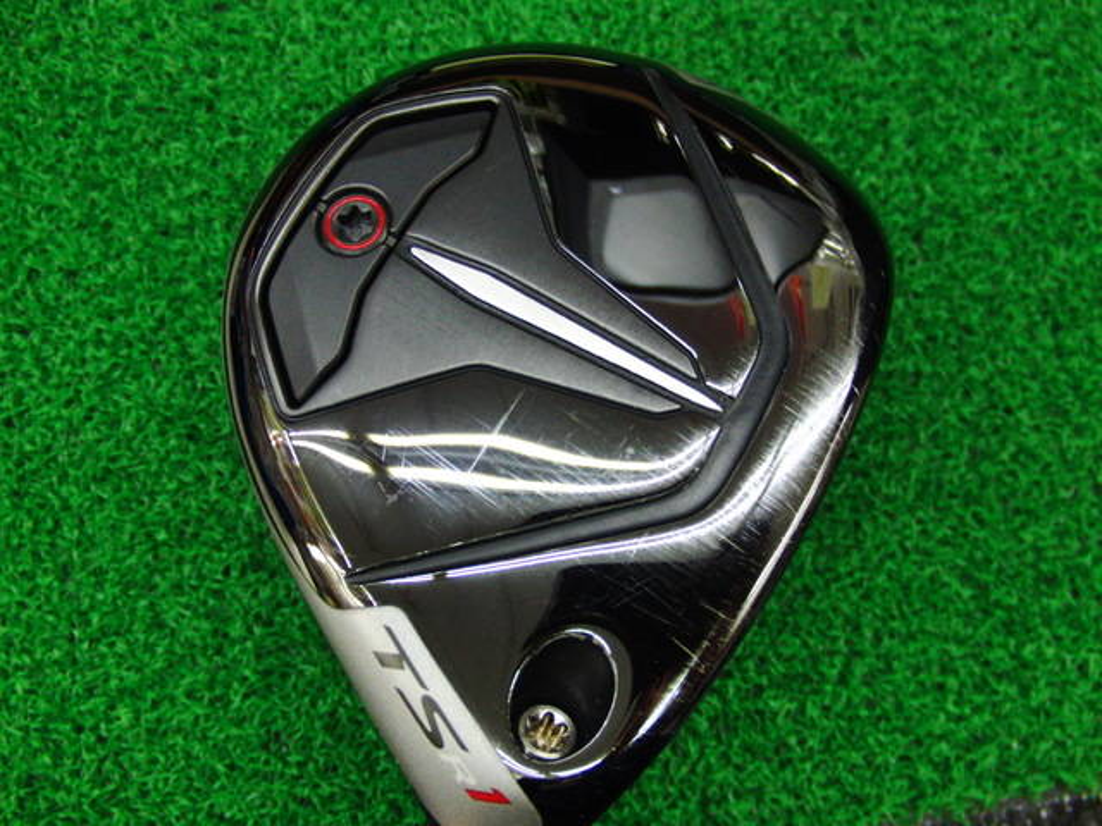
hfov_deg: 50.1
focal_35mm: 37
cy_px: 413
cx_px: 551
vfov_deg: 38.7
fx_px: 1178
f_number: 3.6
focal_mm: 6.42
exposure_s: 1/50
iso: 400
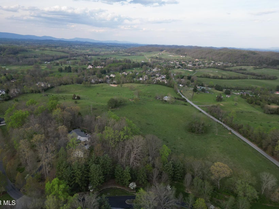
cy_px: 104
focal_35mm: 25
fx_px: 201
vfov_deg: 54.9
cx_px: 134
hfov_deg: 69.4
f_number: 1.7
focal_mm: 6.72
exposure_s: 1/800
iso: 120
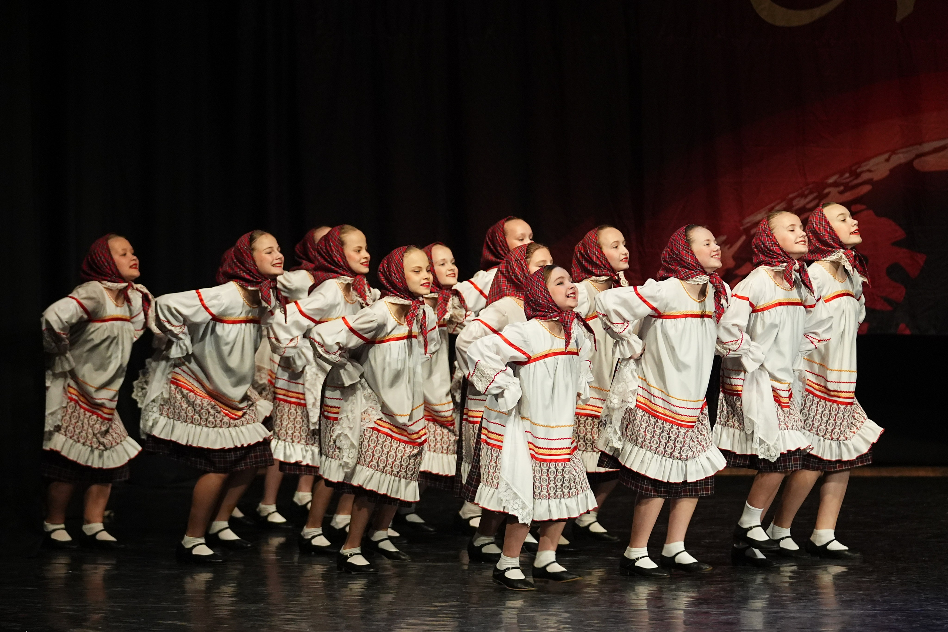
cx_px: 474
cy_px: 316
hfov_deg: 9.7
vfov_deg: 6.5
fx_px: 5609
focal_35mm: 213
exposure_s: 1/400
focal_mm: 142
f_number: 2.8
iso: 3200
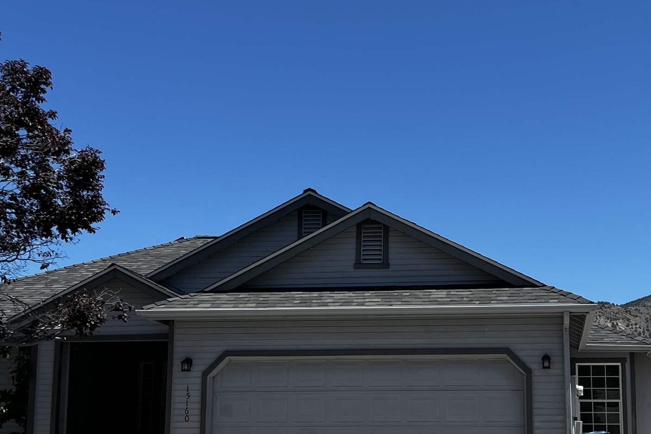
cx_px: 418
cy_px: 279
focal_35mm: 59
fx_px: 1067
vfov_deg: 22.9
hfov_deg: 33.7
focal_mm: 5.7
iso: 50
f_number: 1.5
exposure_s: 1/4444
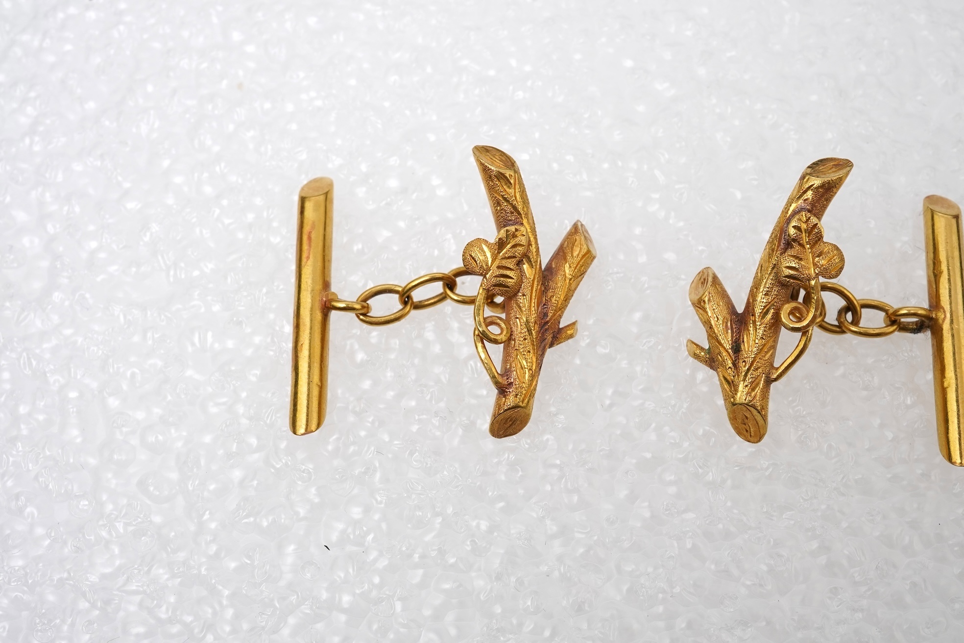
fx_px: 1205
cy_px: 322
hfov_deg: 43.6
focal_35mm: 45
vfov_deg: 29.9
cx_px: 482
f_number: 22
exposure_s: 1/100
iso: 400
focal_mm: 30
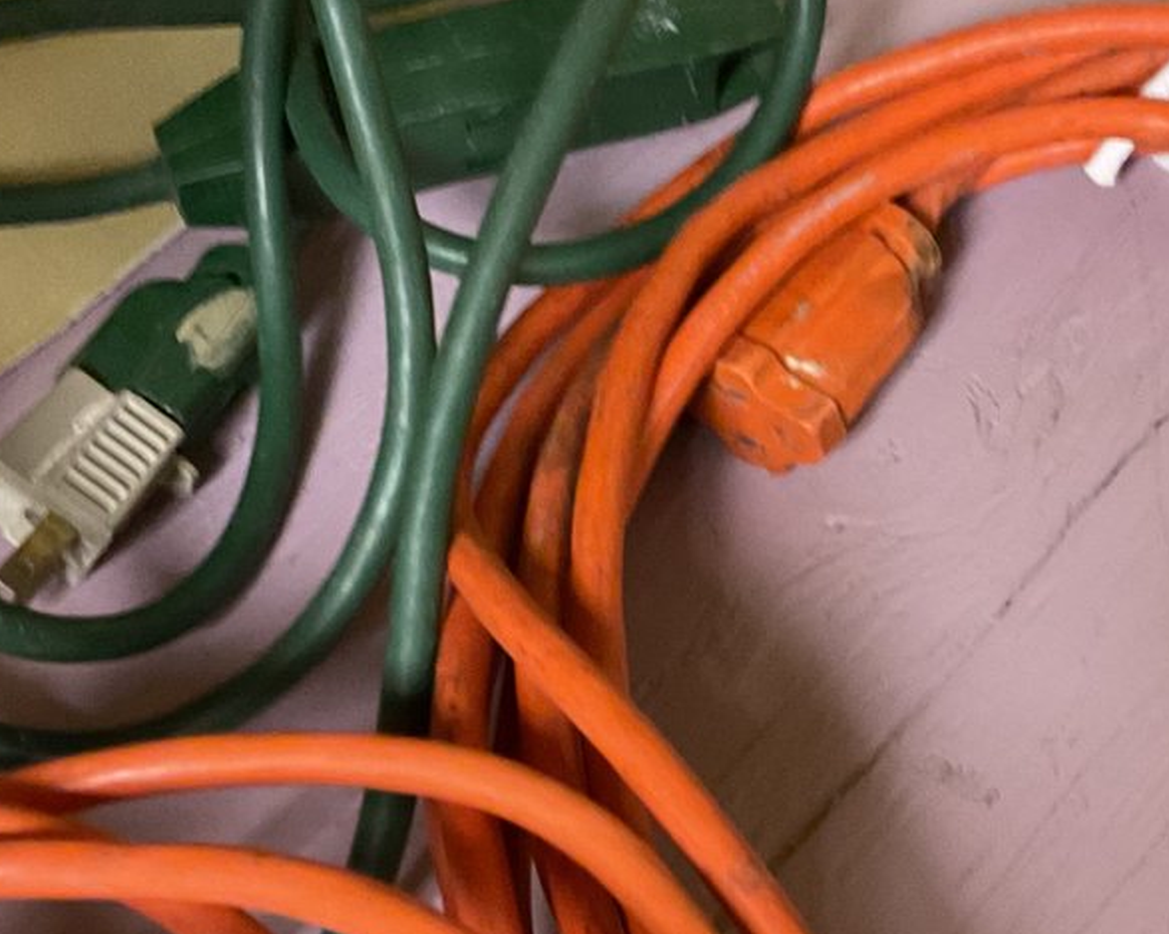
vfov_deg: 21.0
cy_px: 517
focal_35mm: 73
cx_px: 871
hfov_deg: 25.8
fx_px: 2524
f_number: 1.8
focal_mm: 3
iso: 320
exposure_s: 1/30
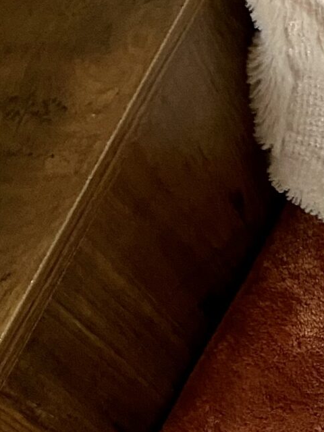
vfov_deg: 16.4
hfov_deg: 12.7
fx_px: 1298
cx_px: 614
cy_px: 732
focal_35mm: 104
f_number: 1.8
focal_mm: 4.25
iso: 250
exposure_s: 1/60
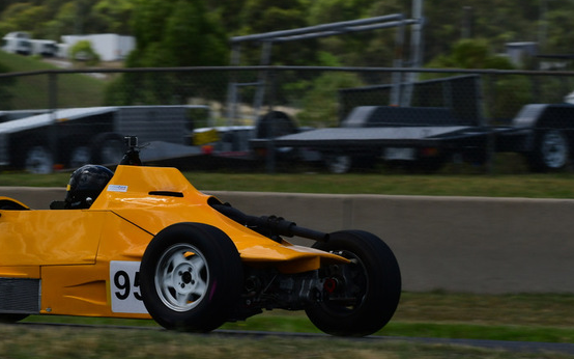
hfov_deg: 4.8
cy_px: 145
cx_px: 180
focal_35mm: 442
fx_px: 6913
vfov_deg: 3.0
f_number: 11
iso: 320
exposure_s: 1/640
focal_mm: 200
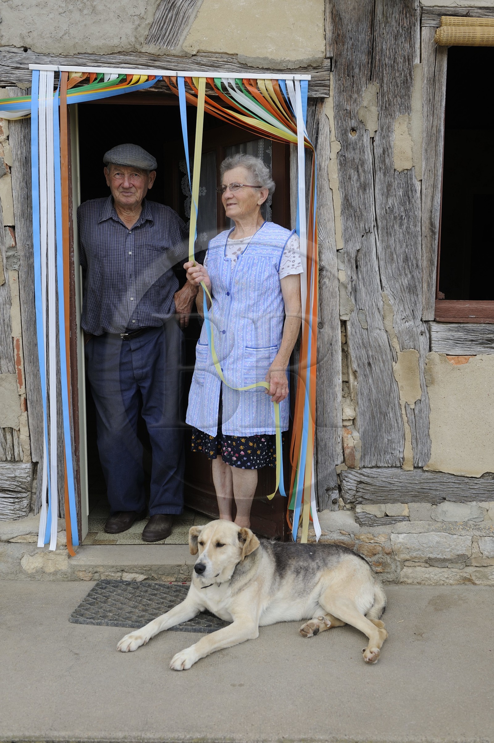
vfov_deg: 54.5
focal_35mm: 35
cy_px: 372
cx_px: 247
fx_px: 721
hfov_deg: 37.8
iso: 200
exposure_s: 1/100
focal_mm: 35
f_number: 6.3
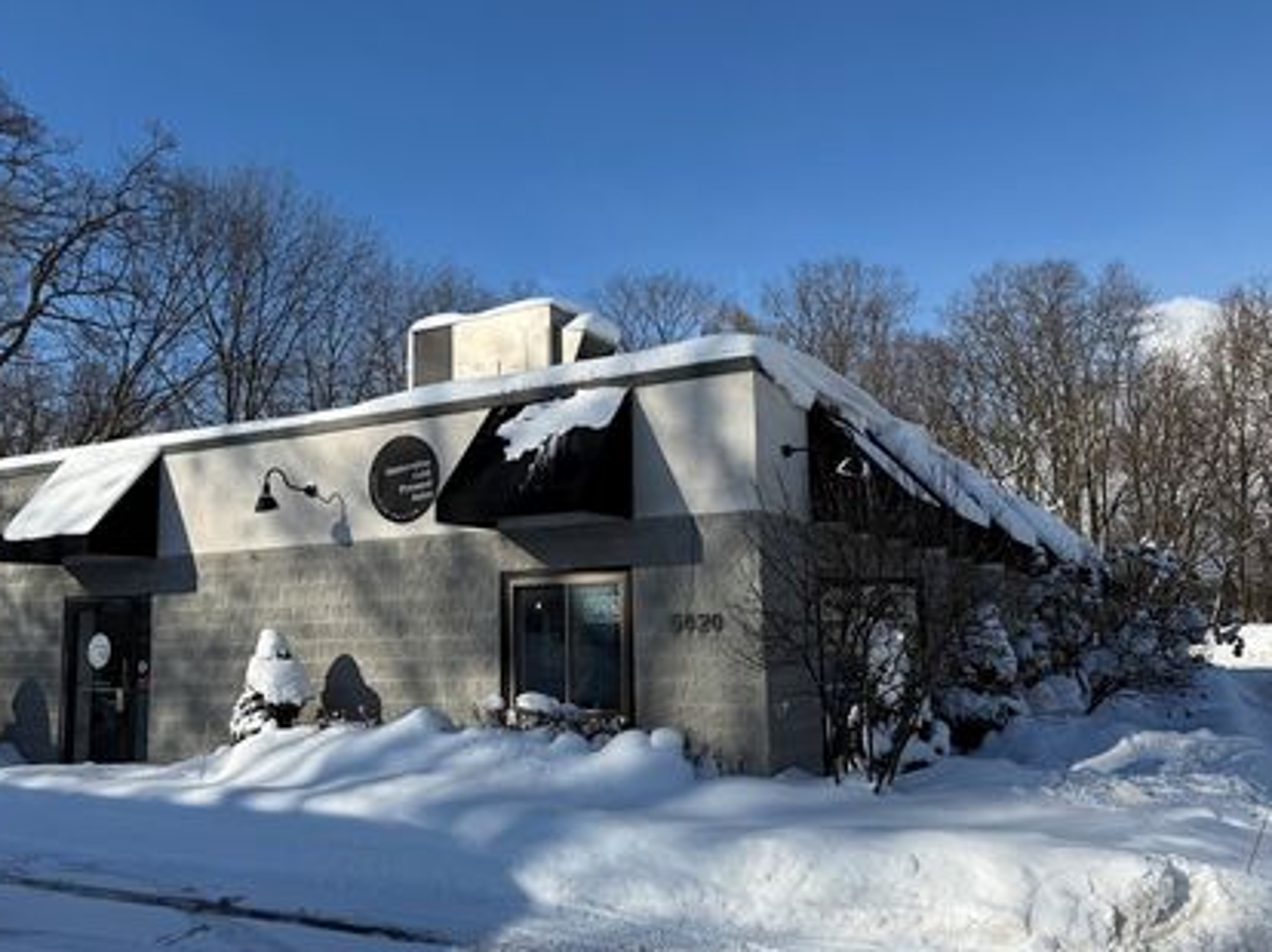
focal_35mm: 29
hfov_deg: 61.6
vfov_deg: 48.2
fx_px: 1065
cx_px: 581
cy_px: 496
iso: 80
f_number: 1.78
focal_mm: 6.76
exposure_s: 1/7353
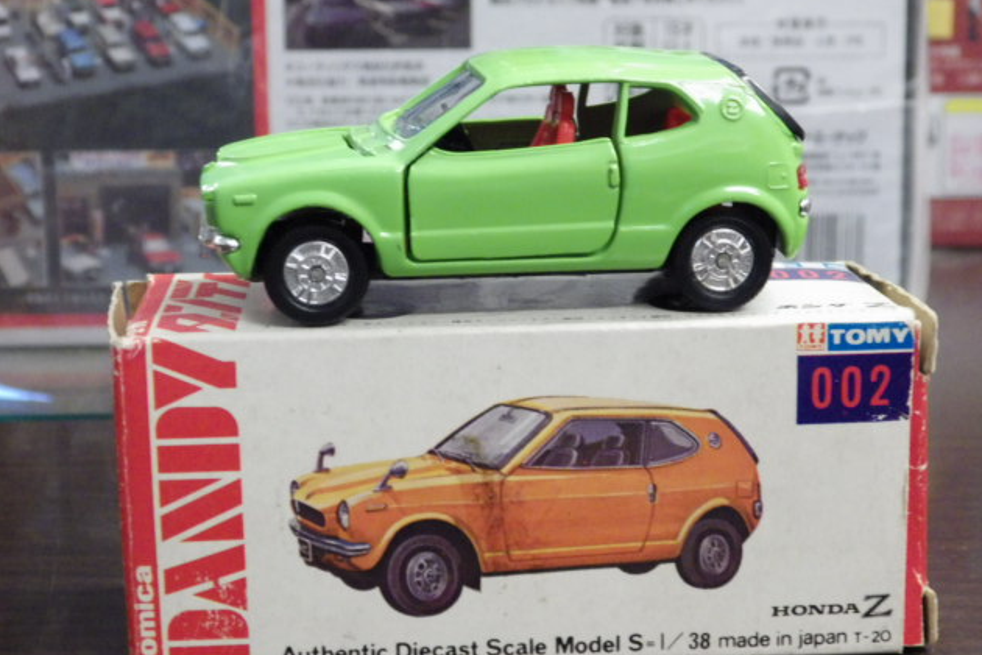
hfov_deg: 27.0
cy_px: 332
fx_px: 2046
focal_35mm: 75
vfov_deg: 18.2
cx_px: 496
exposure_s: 1/25
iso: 800
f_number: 4.2
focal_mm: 12.8
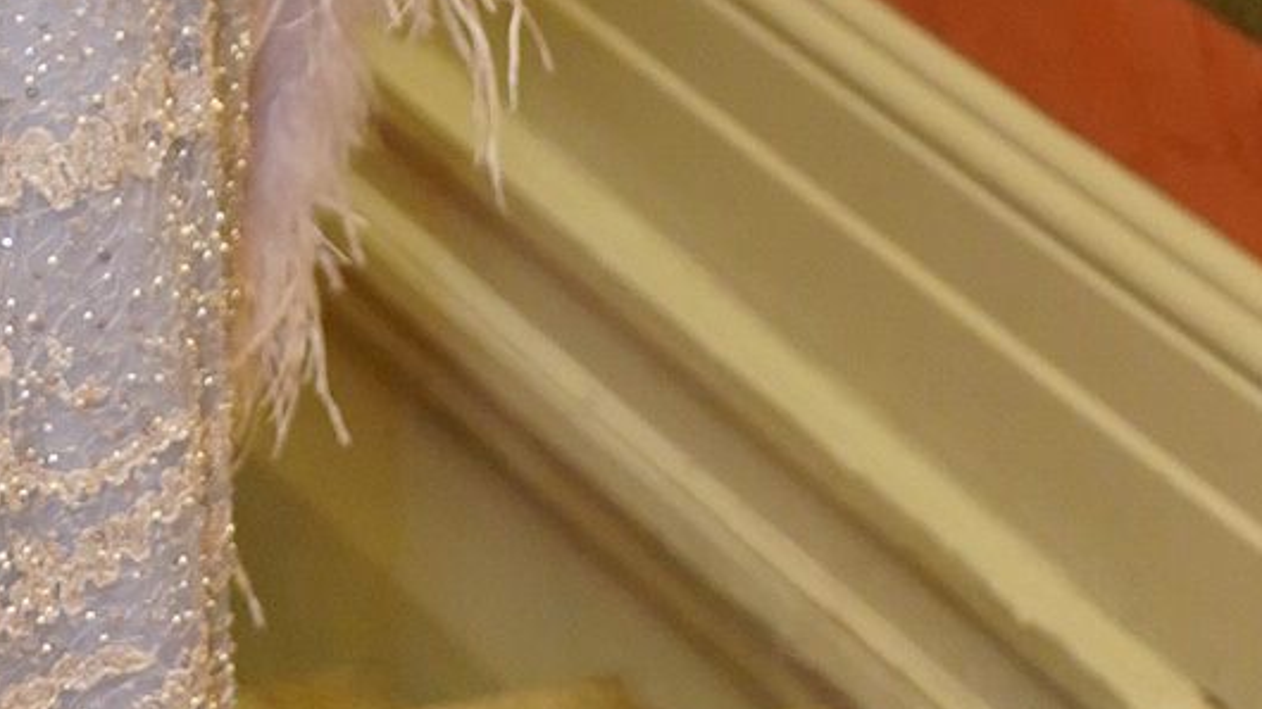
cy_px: -942
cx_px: -238
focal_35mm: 196
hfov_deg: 10.8
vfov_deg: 6.0
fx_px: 6558
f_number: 4
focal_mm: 33
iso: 1600
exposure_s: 1/100
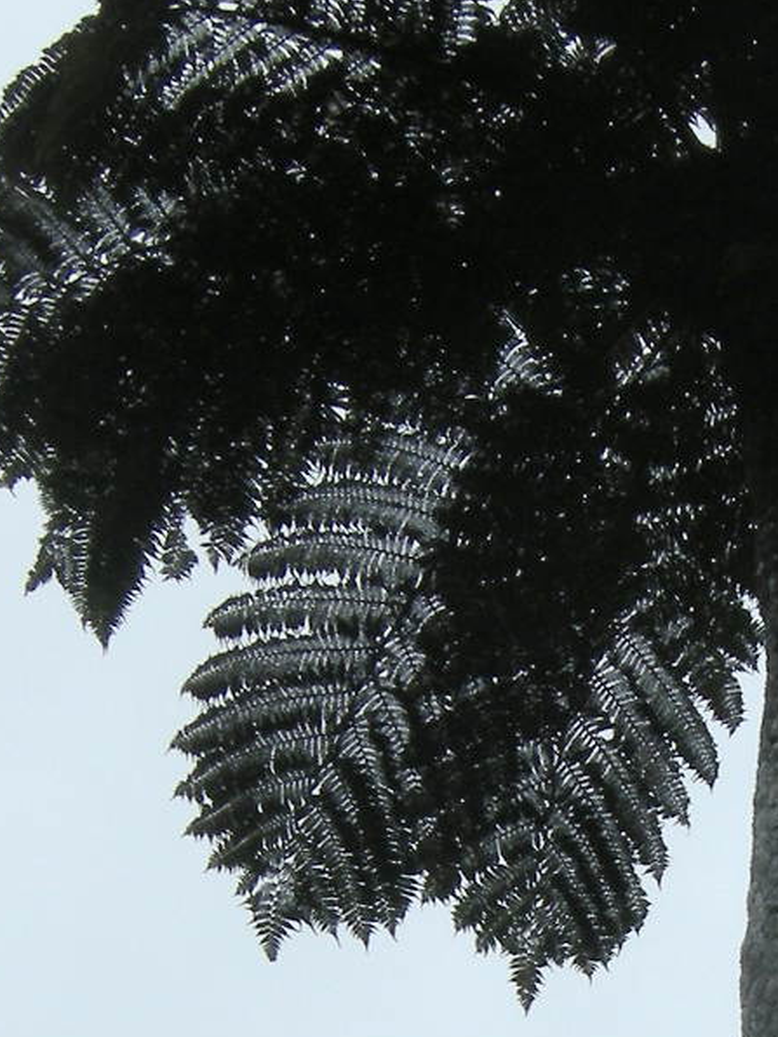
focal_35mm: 141
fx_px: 4225
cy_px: 1244
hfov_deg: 10.5
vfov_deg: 13.6
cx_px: 708
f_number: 6.1
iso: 64
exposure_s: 1/244
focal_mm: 7.5
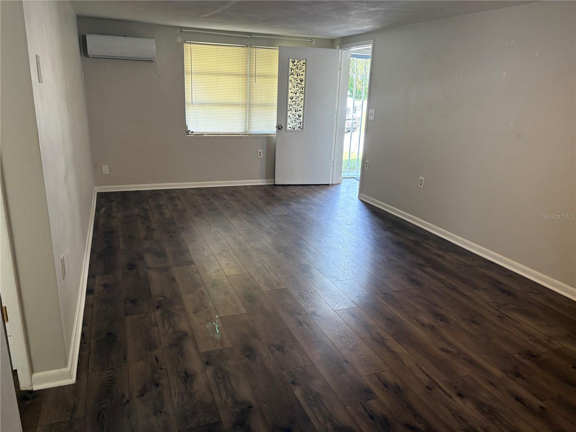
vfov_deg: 53.1
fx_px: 433
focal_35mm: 26
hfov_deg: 67.3
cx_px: 288
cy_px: 216
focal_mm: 5.96
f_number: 1.6
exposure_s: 1/60
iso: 125
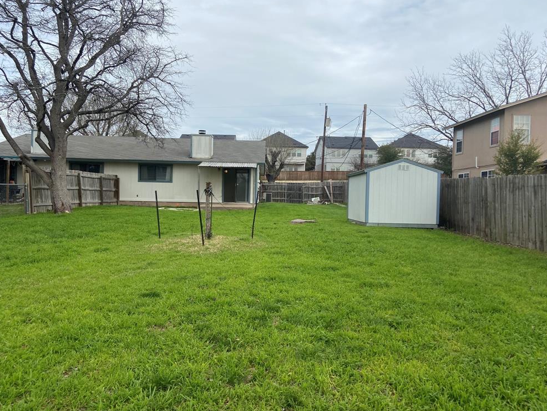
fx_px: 427
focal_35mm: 27
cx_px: 271
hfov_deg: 65.3
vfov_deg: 51.4
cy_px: 201
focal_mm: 4.25
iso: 32
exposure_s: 1/2183
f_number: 1.8
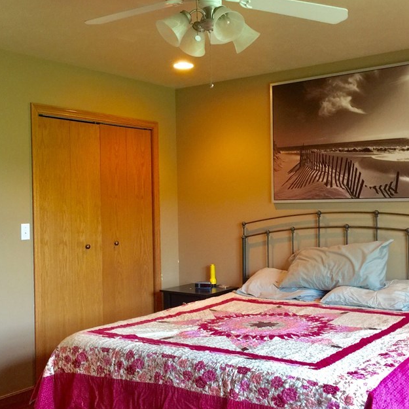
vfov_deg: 40.0
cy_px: 207
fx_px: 561
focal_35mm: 42
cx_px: 227
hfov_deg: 40.0
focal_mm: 4.15
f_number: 2.2
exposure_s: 1/15
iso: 64
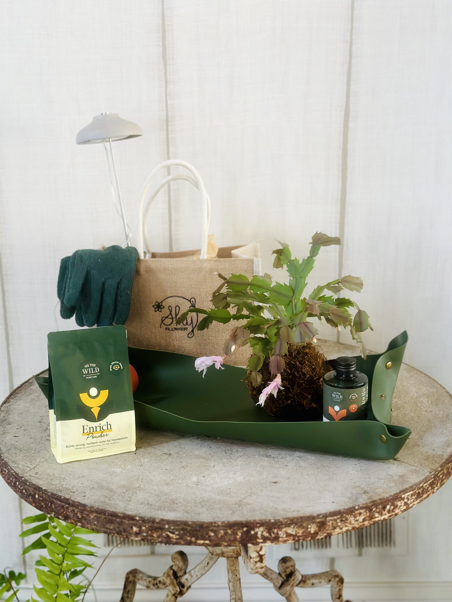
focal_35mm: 48
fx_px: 836
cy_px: 301
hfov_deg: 30.3
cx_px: 226
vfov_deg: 39.7
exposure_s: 1/40
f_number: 1.78
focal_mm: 6.86
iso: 320
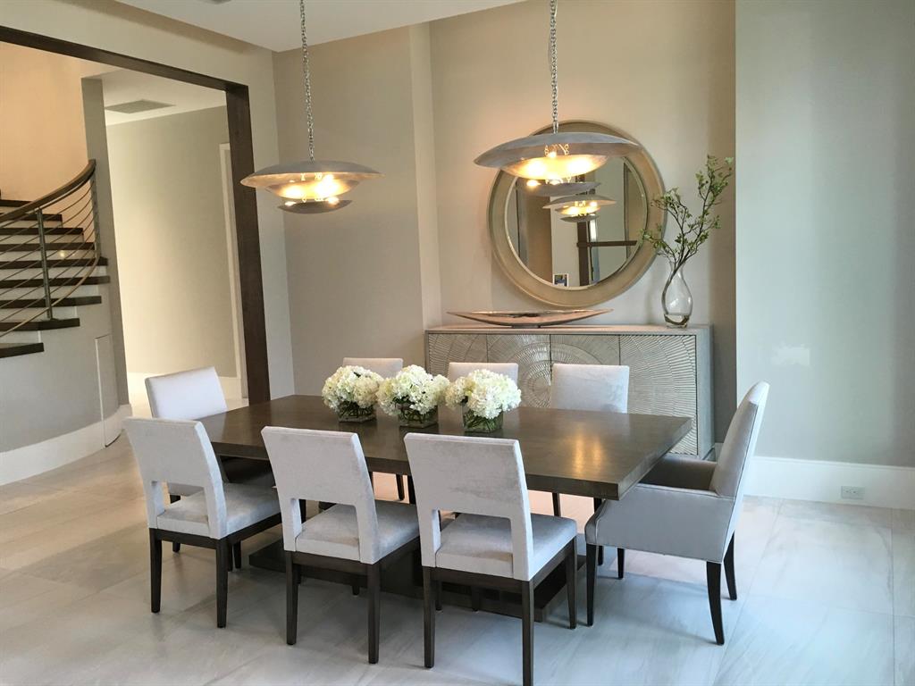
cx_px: 458
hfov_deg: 61.7
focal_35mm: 29
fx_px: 767
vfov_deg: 48.2
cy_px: 343
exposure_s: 1/30
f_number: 2.2
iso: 40
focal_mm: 4.15
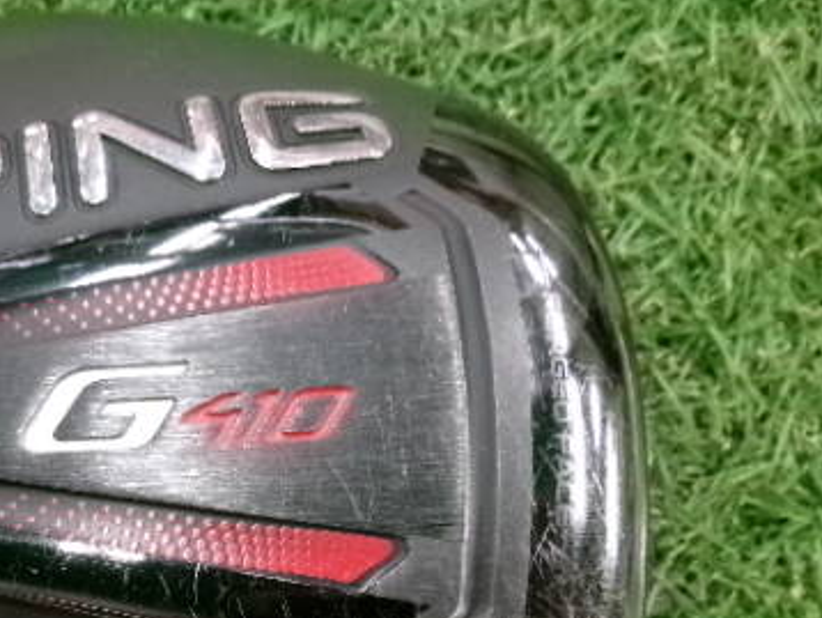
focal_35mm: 50
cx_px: 145
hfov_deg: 36.6
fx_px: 1188
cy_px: 524
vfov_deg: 28.3
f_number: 3.9
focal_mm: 5.1
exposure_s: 1/34
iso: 800
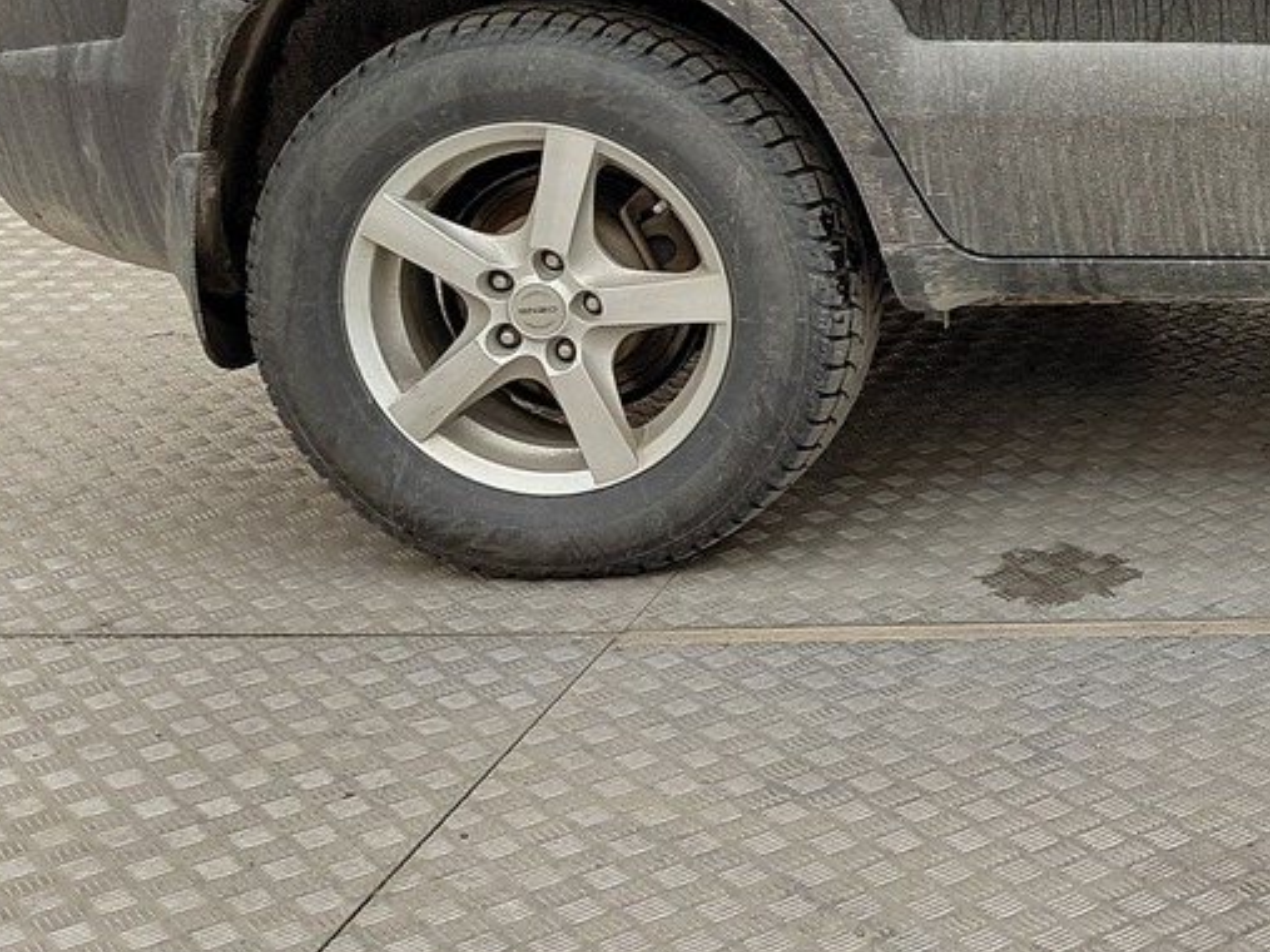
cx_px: 1688
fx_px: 2604
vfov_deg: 20.2
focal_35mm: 71
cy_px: 53
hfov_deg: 23.8
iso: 50
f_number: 1.8
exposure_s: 1/137
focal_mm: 4.69
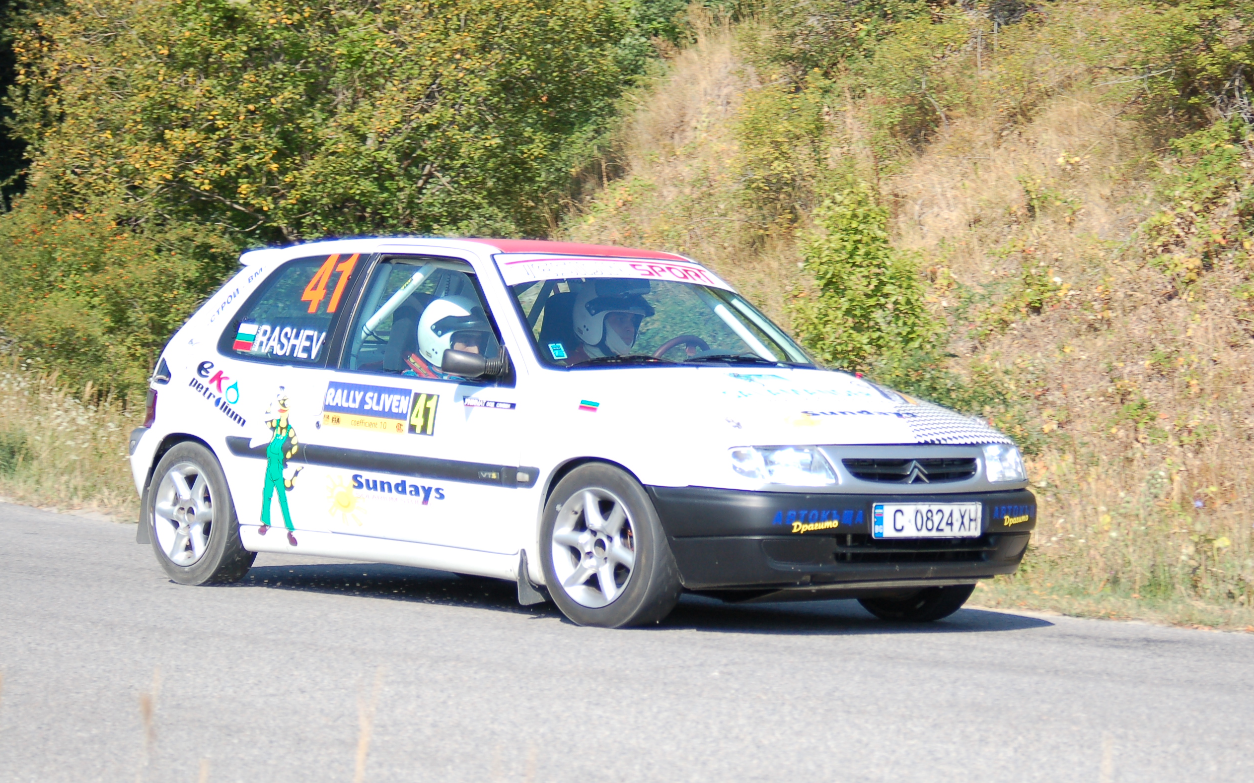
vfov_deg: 14.4
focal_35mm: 91
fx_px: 3110
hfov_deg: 22.8
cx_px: 736
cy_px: 469
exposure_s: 1/1000
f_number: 4.5
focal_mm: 50
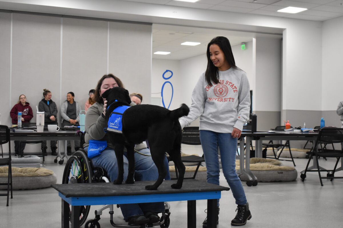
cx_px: 172
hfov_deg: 37.9
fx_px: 500
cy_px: 114
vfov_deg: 25.8
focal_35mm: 52
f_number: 4.5
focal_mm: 35
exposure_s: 1/125
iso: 2500
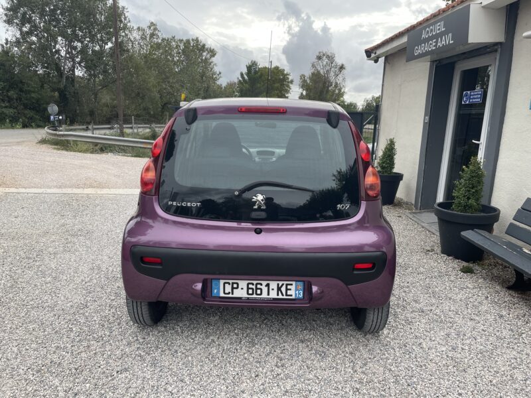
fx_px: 399
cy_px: 199
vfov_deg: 53.1
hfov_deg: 67.3
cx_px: 266
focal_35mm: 26
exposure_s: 1/537
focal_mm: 4.2
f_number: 1.6
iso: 32
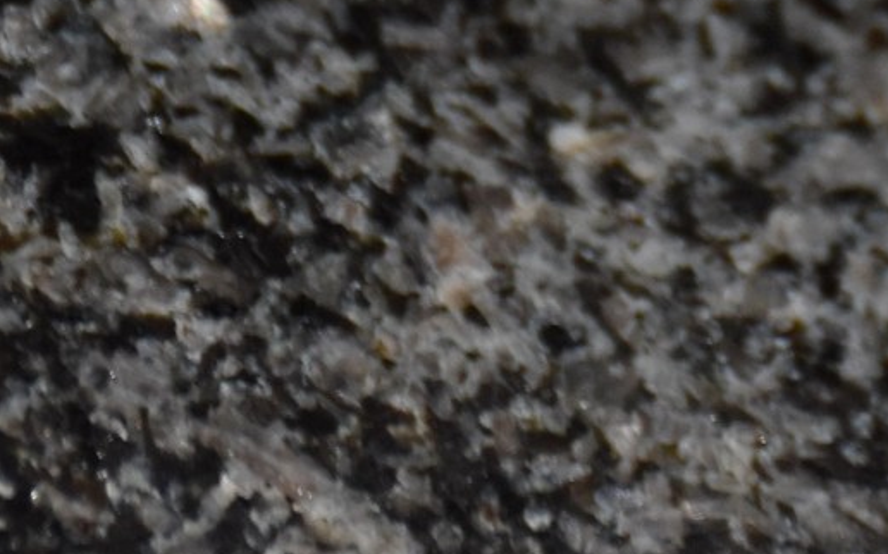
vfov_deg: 2.4
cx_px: 712
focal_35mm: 533
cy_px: -590
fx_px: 12902
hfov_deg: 3.9
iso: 900
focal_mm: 75
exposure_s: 1/60
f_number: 5
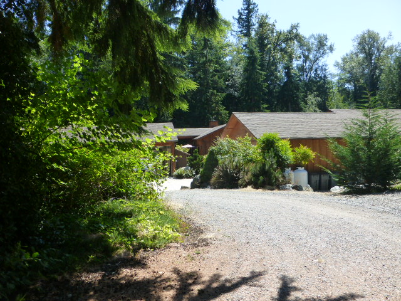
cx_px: 200
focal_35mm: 27
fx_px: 313
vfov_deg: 51.4
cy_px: 150
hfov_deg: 65.3
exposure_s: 1/400
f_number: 4
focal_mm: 4.8
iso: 160
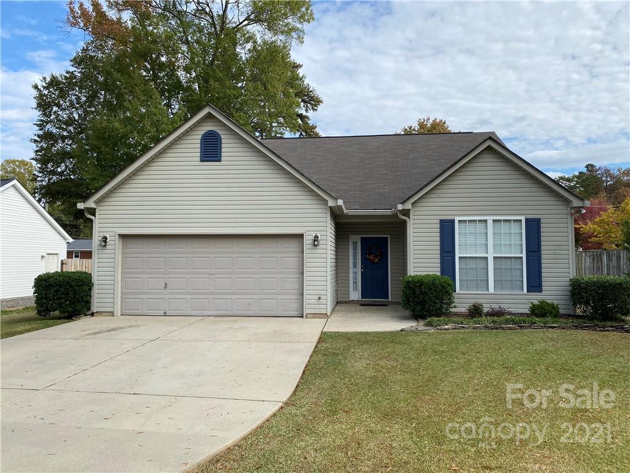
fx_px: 473
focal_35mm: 26
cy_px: 236
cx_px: 315
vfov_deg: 53.1
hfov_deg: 67.3
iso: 32
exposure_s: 1/2222
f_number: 1.8
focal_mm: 4.25
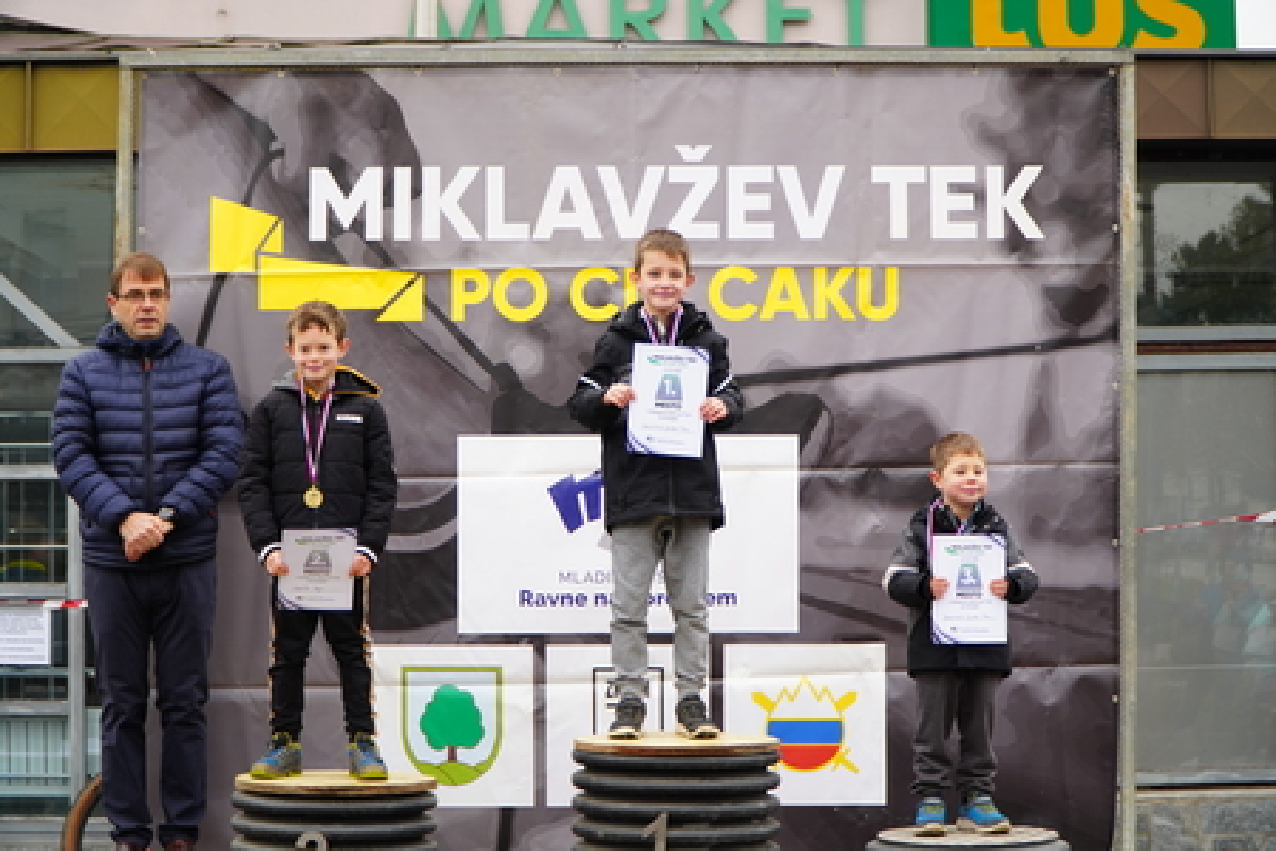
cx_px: 638
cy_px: 426
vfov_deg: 18.5
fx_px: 2605
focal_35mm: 74
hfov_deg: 27.5
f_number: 4
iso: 320
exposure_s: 1/320
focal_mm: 49
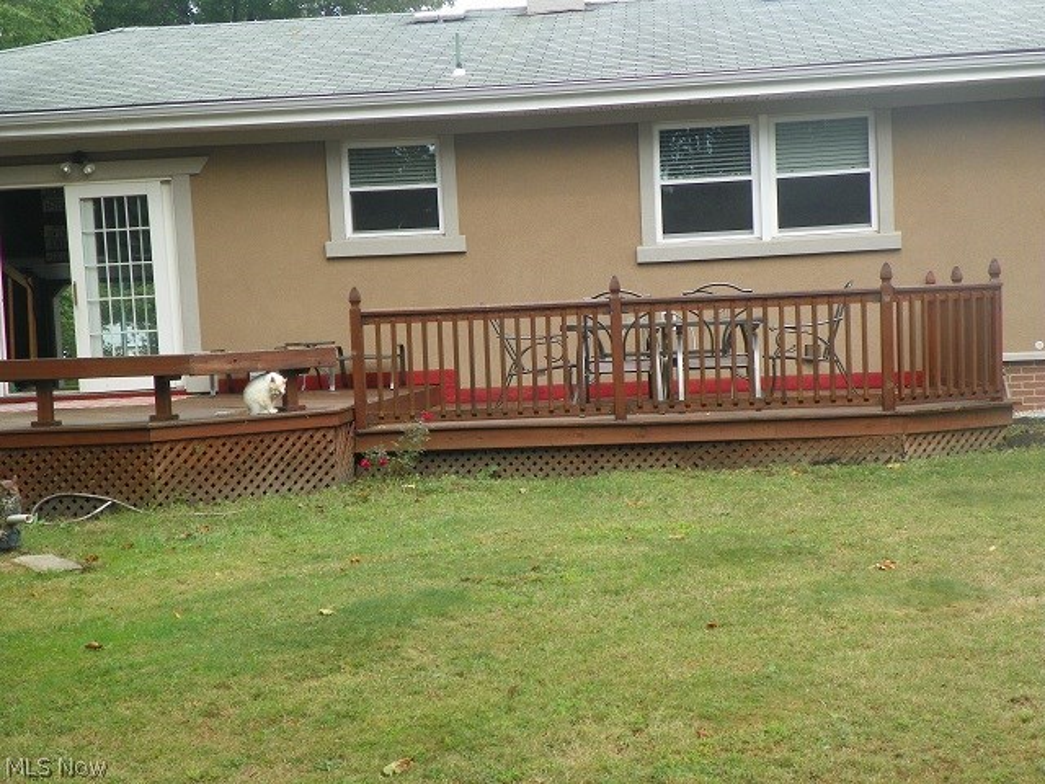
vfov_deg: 25.2
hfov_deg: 33.2
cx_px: 522
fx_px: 1751
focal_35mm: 58
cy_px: 392
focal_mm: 10.3
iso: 64
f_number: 3.5
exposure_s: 1/250
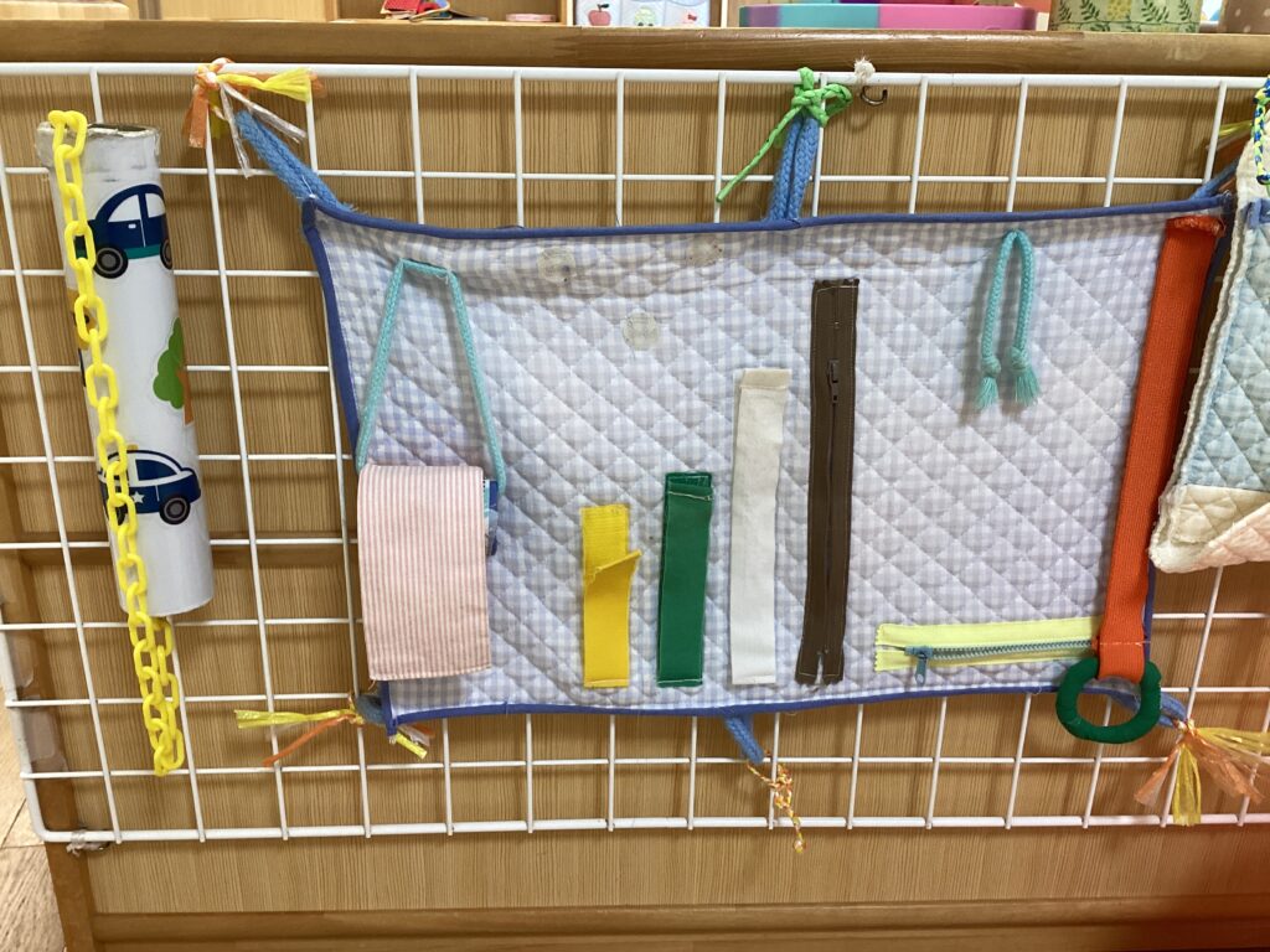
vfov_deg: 45.4
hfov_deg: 58.4
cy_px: 476
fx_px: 1137
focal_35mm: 31
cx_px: 635
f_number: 2.4
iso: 125
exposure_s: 1/50
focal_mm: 3.3
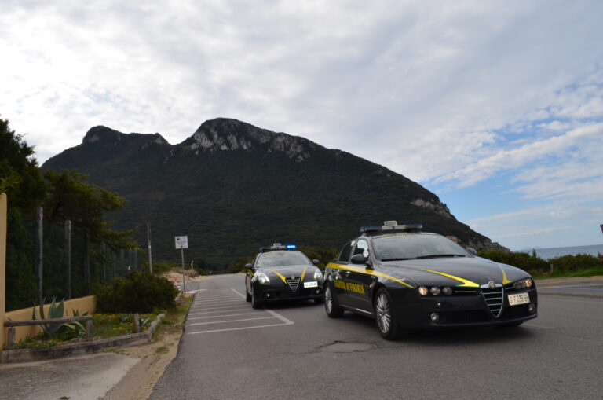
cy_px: 200
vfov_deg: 47.8
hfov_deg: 67.5
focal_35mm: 27
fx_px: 451
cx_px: 302
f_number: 11
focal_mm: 18
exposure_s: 1/200
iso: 100
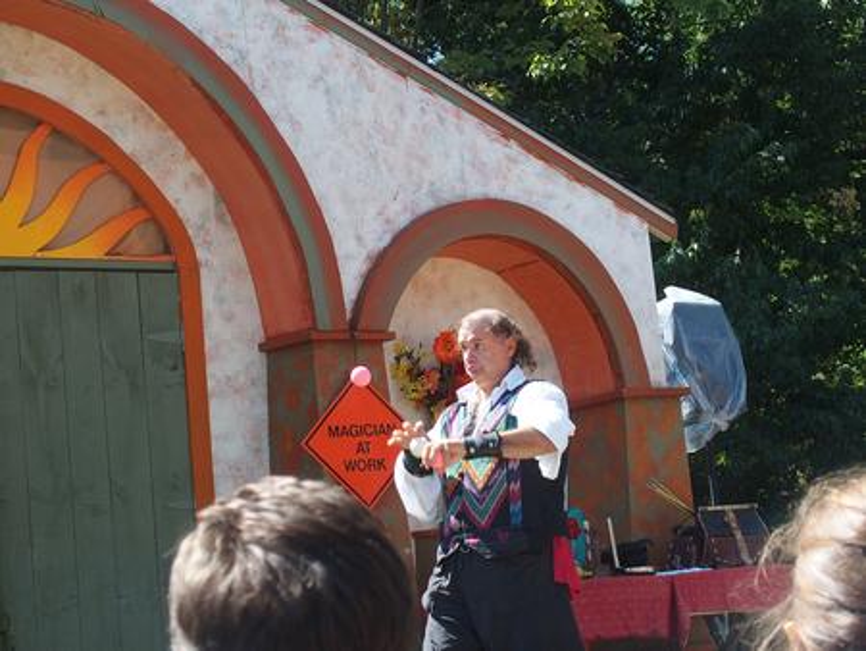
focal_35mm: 84
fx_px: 2103
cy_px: 326
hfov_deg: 23.3
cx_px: 433
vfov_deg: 17.6
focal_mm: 17.8
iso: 100
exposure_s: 1/320
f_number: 3.5
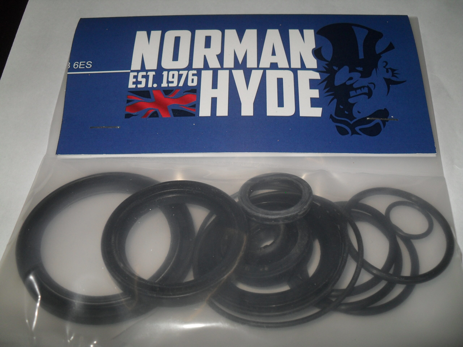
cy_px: 174
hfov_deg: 52.6
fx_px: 468
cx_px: 232
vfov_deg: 40.7
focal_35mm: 35
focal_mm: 6.2
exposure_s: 1/45
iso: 100
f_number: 8.9
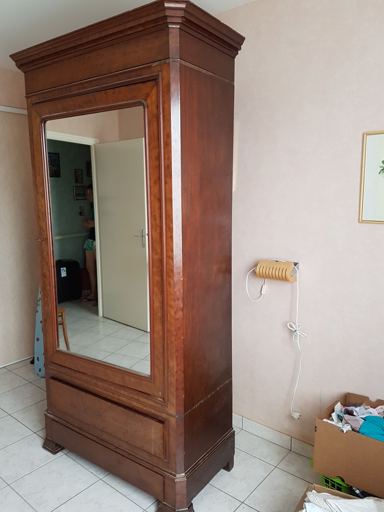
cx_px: 192
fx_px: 385
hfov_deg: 53.1
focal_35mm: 26
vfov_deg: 67.3
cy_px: 256
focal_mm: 4.2
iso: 160
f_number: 1.7
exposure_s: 1/50
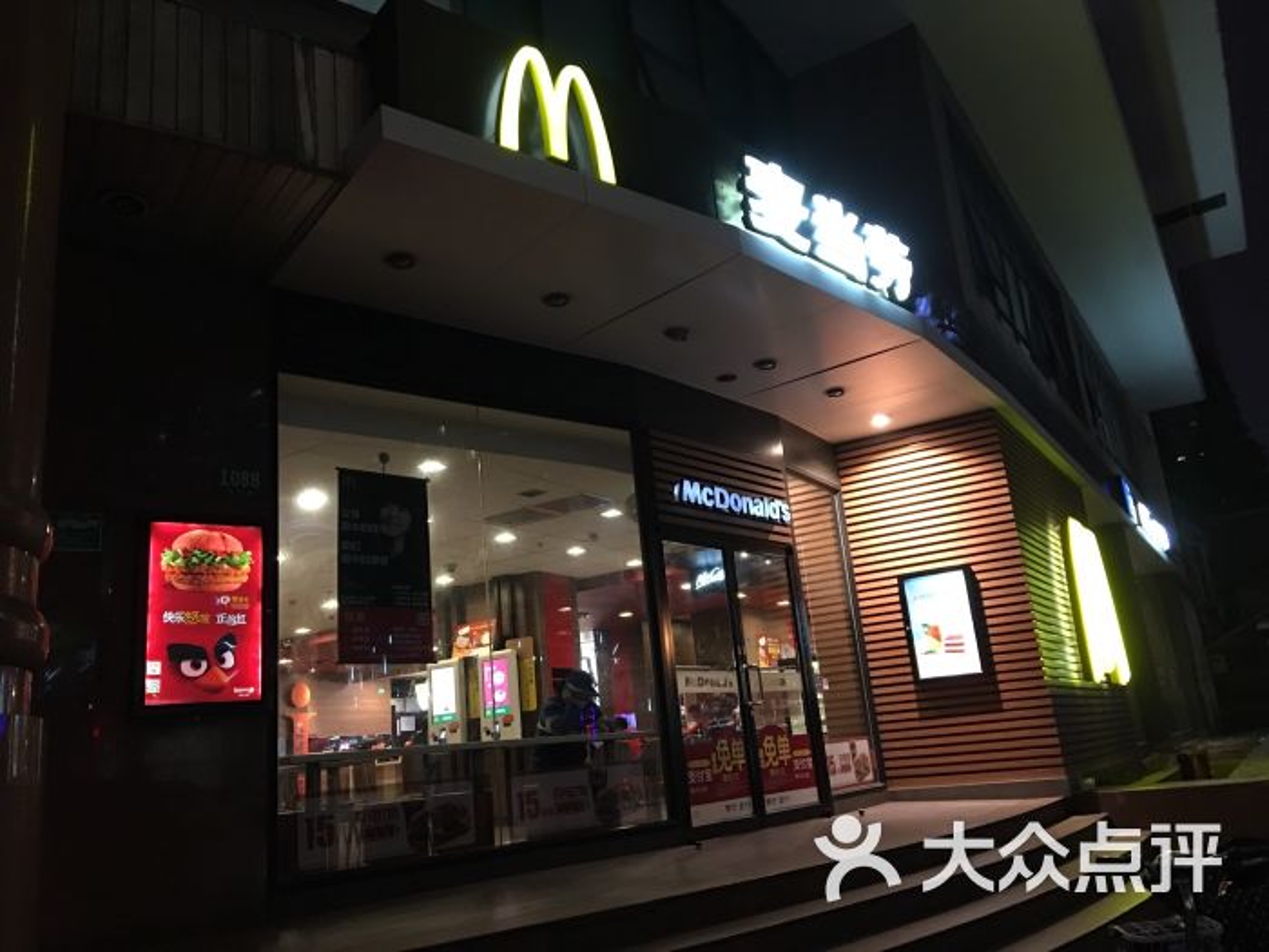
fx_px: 1063
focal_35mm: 29
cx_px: 634
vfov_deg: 48.2
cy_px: 476
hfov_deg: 61.7
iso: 125
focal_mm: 4.15
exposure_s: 1/8
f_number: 2.2
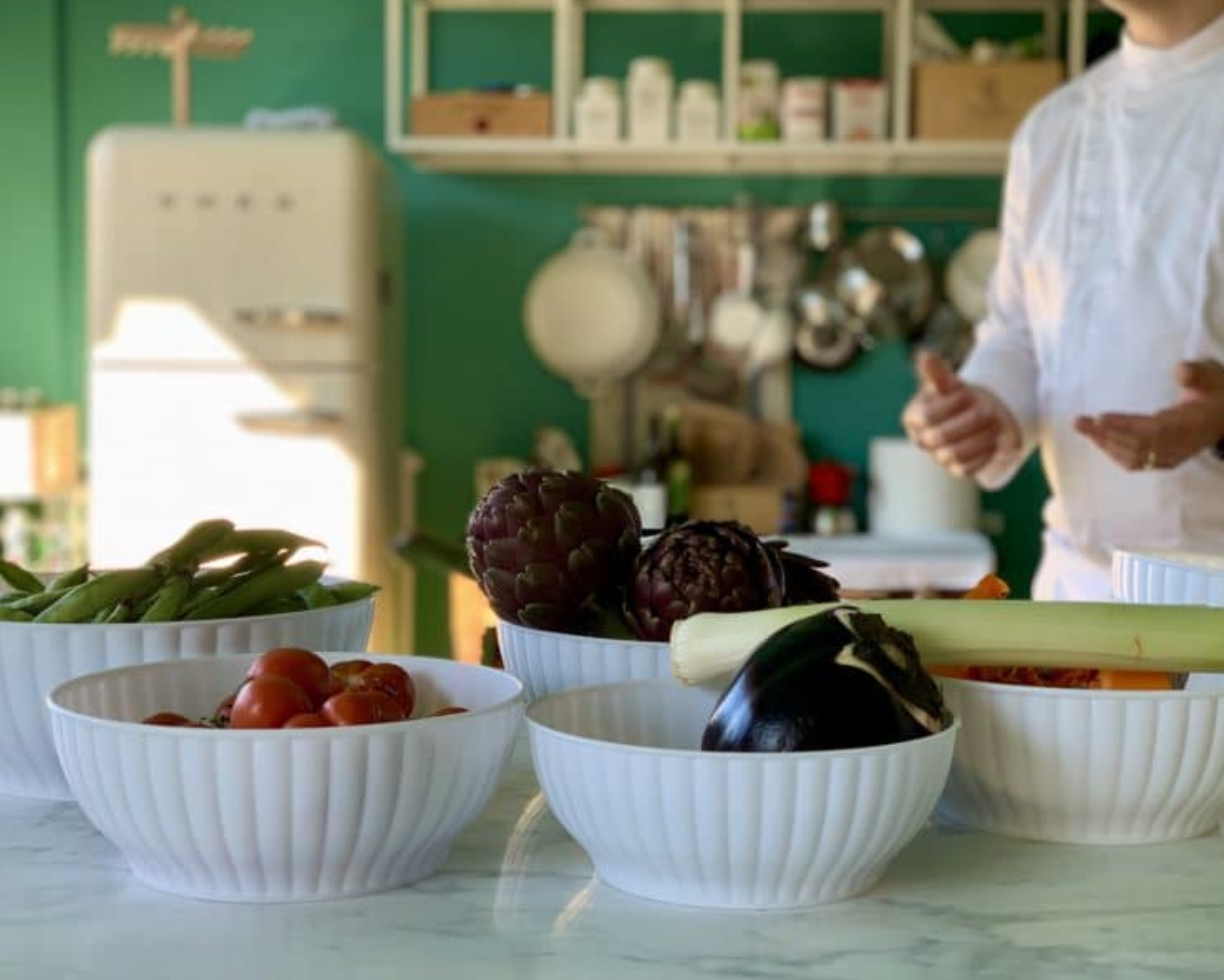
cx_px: 635
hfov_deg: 34.1
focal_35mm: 55
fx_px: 1993
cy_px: 486
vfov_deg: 27.6
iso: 32
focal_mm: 6
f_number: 2.4
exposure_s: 1/122
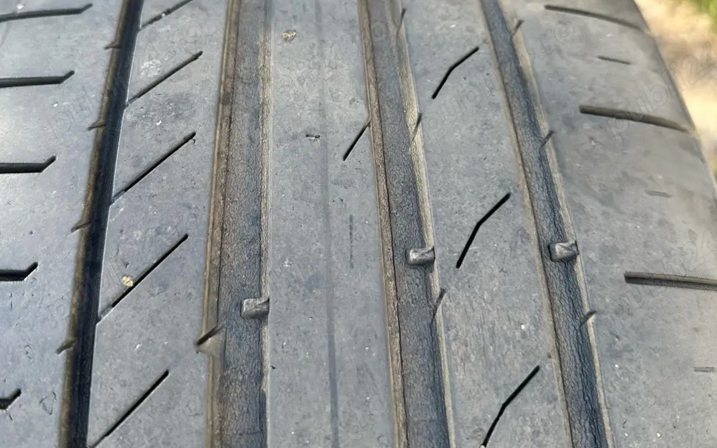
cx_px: 358
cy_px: 106
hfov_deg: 56.7
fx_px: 664
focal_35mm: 34
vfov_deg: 36.3
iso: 80
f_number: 1.78
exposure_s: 1/494
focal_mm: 6.86
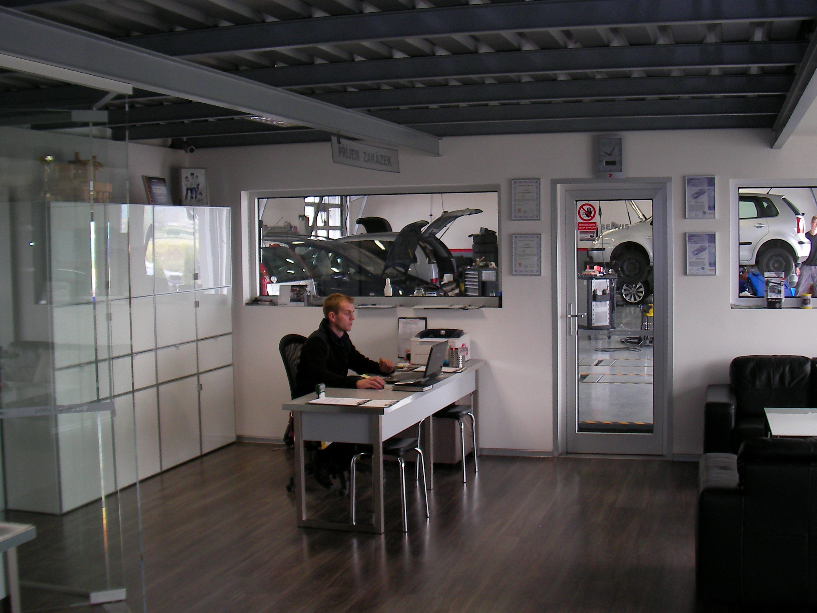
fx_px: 1086
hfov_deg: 41.2
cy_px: 288
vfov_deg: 31.5
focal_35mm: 46
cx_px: 434
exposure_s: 1/30
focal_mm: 6.3
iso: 110
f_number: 3.5
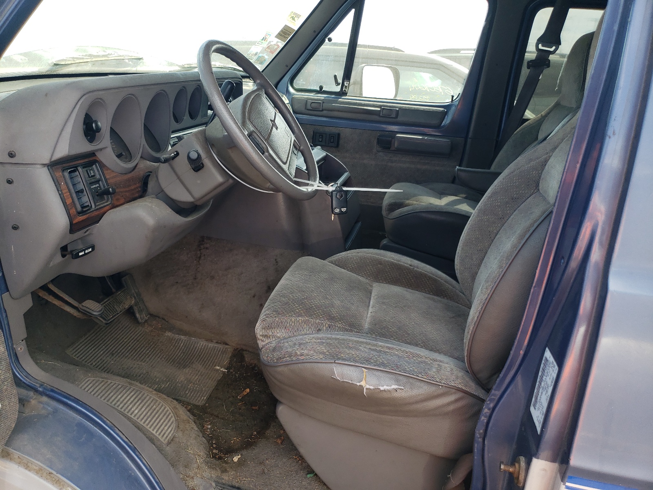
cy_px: 245
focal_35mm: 26
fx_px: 490
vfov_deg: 53.1
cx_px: 326
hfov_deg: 67.3
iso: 50
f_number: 1.5
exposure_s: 1/455
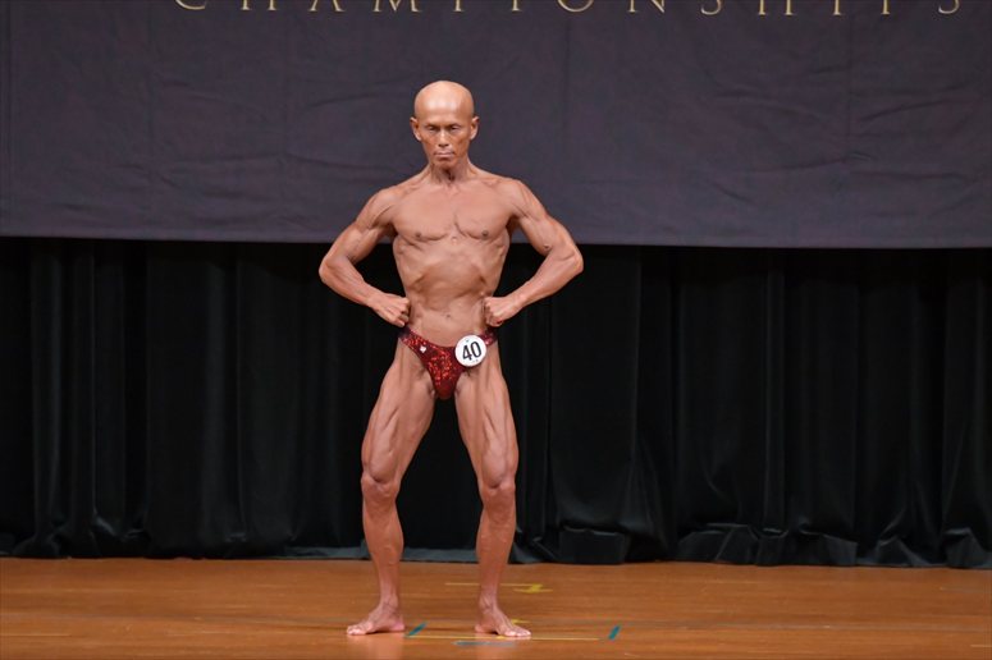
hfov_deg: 7.6
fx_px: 7436
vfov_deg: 5.1
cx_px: 496
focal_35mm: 270
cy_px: 330
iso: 5000
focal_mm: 180
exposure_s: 1/400
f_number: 5.6
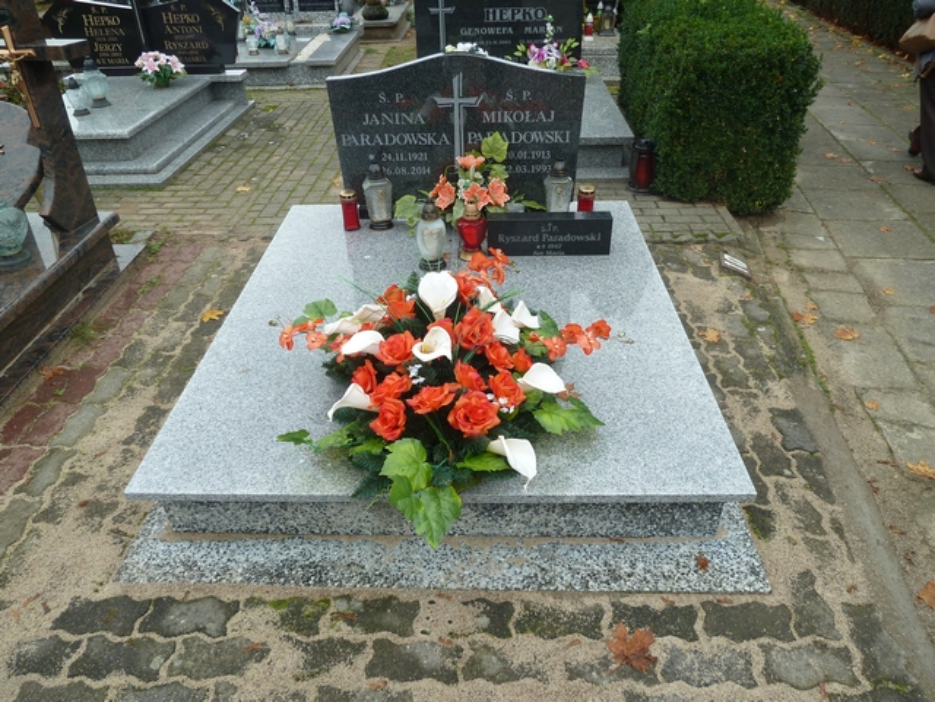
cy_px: 351
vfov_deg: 54.9
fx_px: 675
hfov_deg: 69.4
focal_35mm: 25
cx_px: 468
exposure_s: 1/100
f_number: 3.3
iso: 80
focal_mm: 4.1
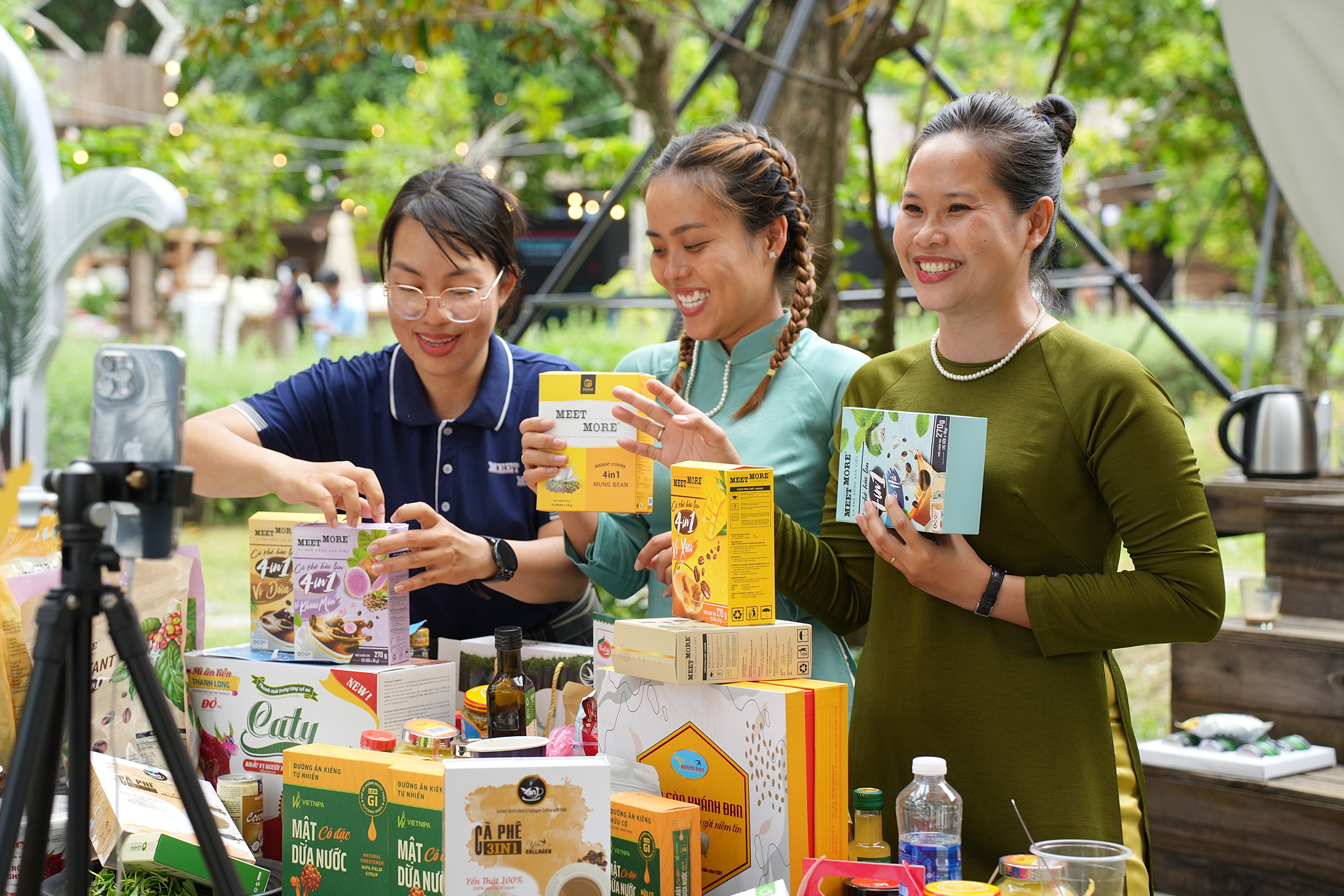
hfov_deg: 26.6
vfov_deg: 17.9
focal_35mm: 76
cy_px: 462
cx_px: 579
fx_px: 2837
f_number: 4
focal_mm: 65
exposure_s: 1/200
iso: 320
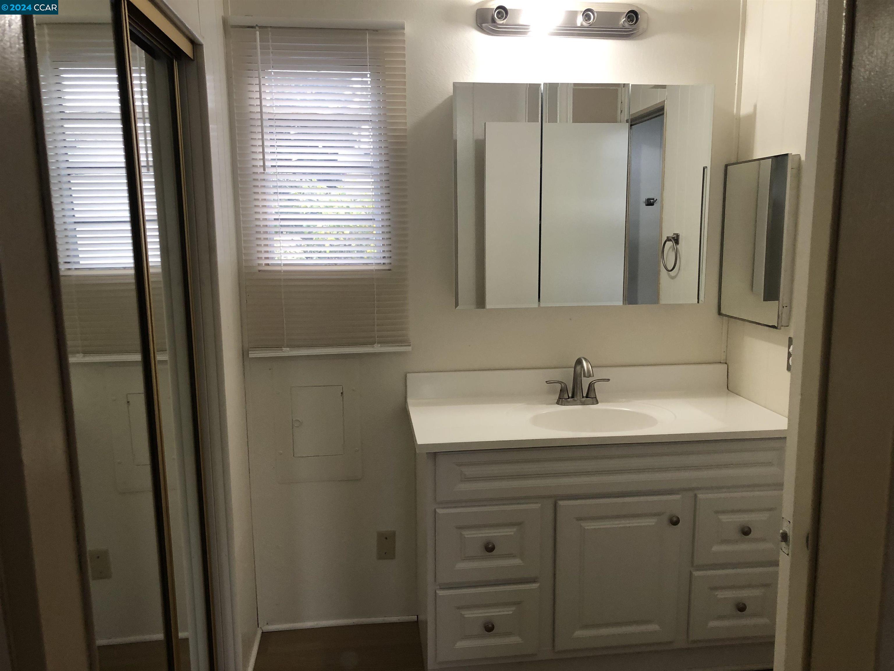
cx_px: 447
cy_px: 336
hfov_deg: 63.4
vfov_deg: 49.7
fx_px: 723
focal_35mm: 28
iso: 40
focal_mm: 3.99
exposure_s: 1/15
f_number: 1.8
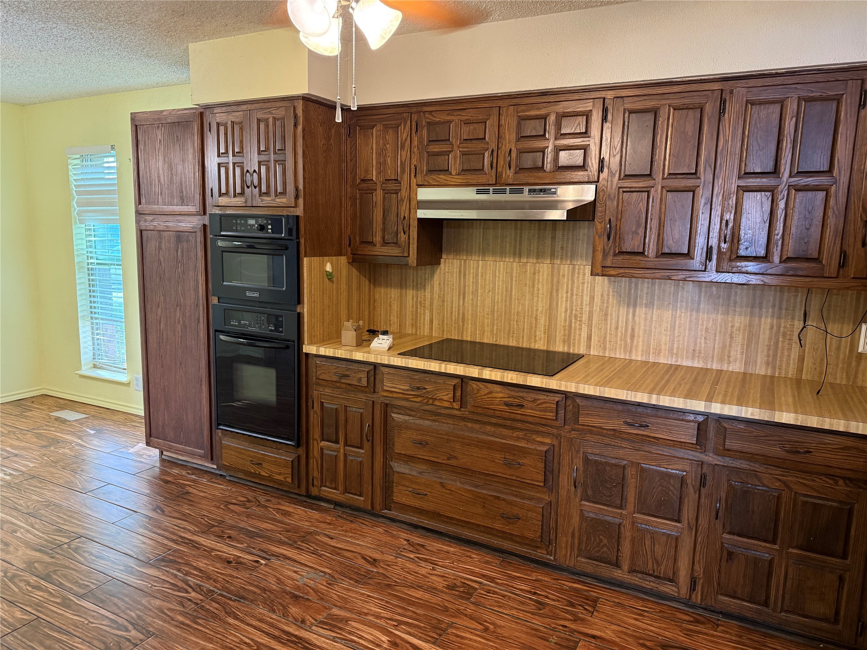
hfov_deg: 71.6
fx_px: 601
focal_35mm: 24
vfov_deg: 56.8
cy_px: 325
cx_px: 434
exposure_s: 1/60
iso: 320
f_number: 1.78
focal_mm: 6.76
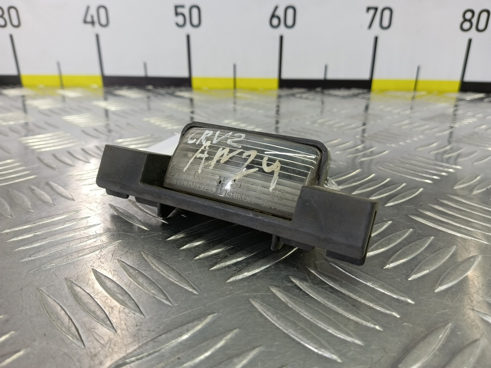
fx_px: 326
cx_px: 246
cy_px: 184
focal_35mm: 23
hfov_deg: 73.9
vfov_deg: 58.9
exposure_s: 1/50
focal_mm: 4.11
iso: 116
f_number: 1.6
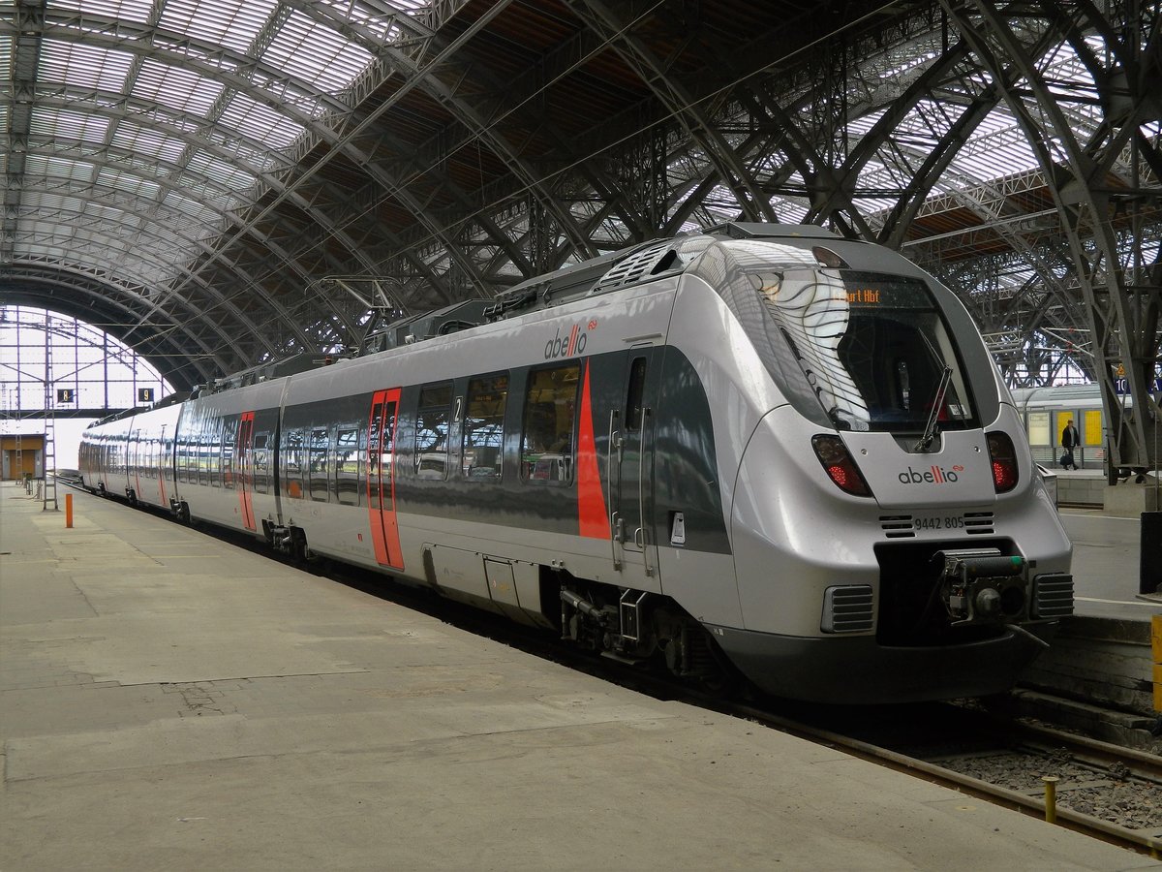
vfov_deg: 30.9
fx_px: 1578
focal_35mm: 47
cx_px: 581
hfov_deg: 40.4
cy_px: 436
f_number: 3.6
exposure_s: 1/50
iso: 140
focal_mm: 8.4
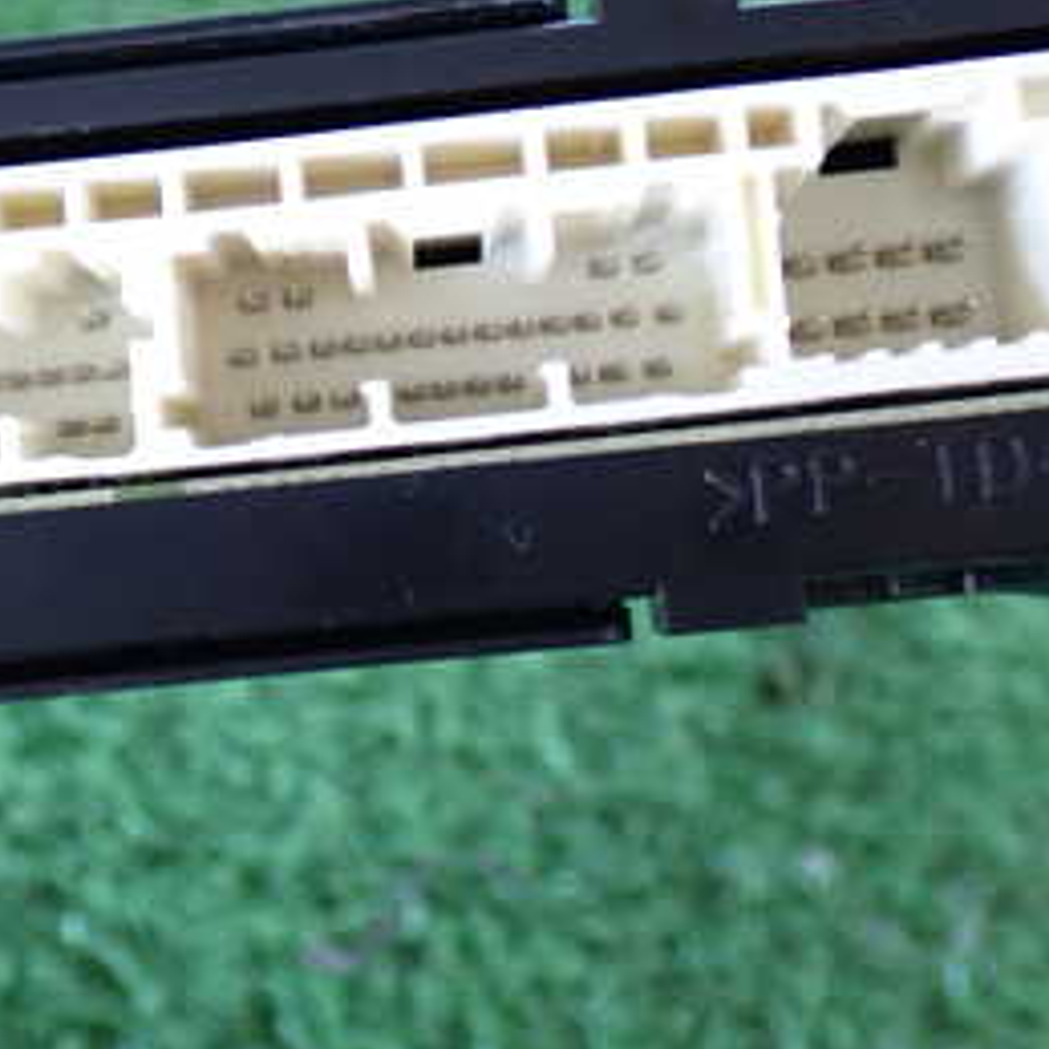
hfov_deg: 20.6
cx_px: 332
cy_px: 482
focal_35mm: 84
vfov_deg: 20.6
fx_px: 2880
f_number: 2.8
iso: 800
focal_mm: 7.31
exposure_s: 1/30
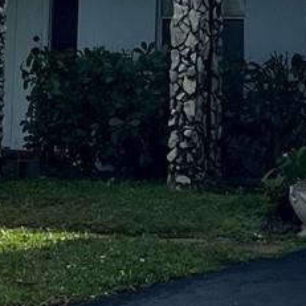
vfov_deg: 8.4
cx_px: 282
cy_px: -162
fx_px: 2040
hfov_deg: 8.5
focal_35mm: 204
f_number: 1.5
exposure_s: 1/8000
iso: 50
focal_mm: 5.7
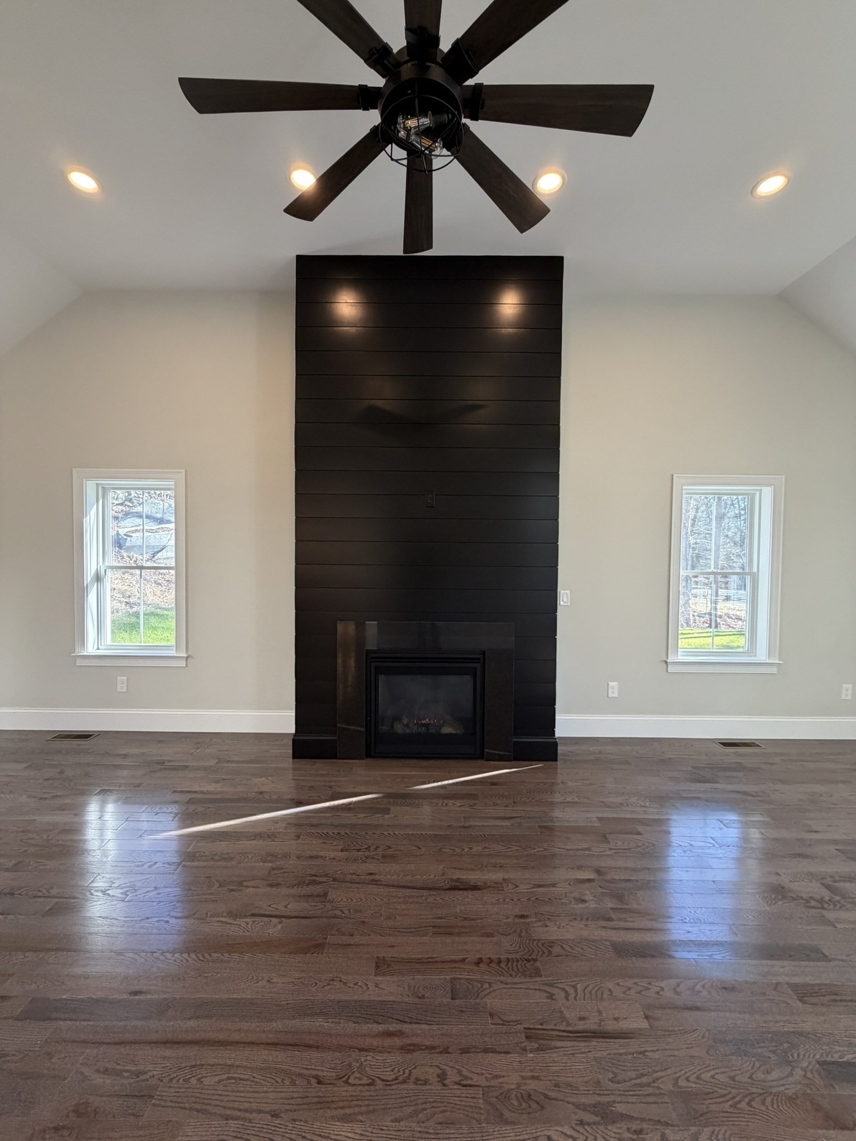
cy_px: 570
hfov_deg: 85.7
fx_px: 462
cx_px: 428
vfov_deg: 102.1
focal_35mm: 14
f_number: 2.2
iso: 250
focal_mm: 2.22
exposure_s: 1/120
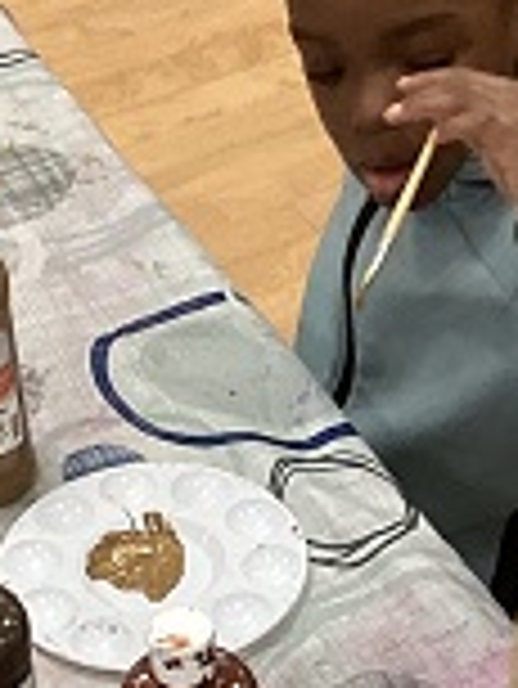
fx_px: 2690
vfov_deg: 13.2
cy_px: 1243
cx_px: 275
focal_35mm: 135
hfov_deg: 11.0
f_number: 2.4
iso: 125
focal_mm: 3.3
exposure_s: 1/60
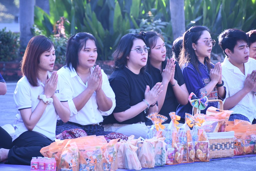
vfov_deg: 5.4
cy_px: 86
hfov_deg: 8.1
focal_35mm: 255
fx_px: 1813
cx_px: 128
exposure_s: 1/400
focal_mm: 170
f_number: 6
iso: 1250
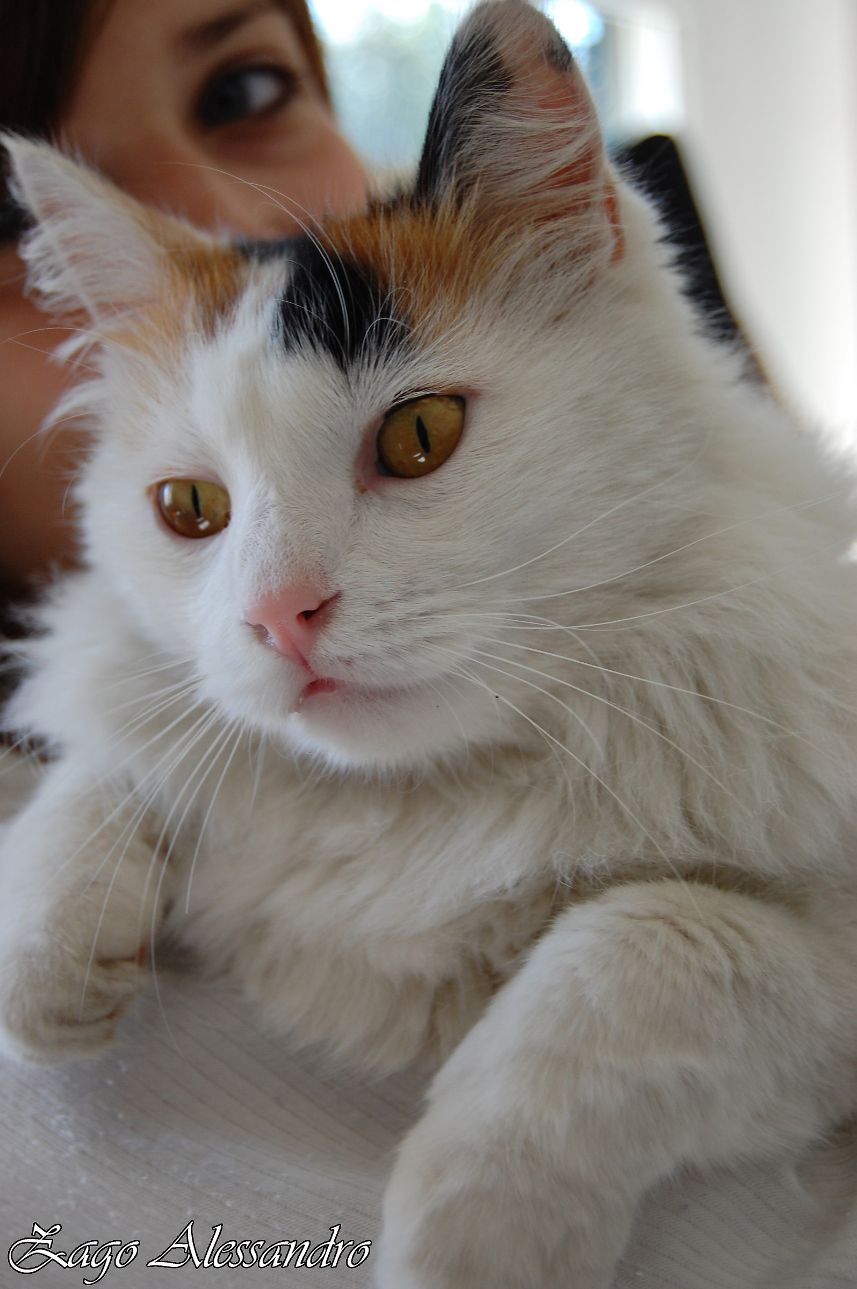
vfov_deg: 35.1
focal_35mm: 57
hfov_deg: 23.7
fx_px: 2040
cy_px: 644
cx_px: 428
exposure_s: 1/100
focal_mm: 38
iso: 400
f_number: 5
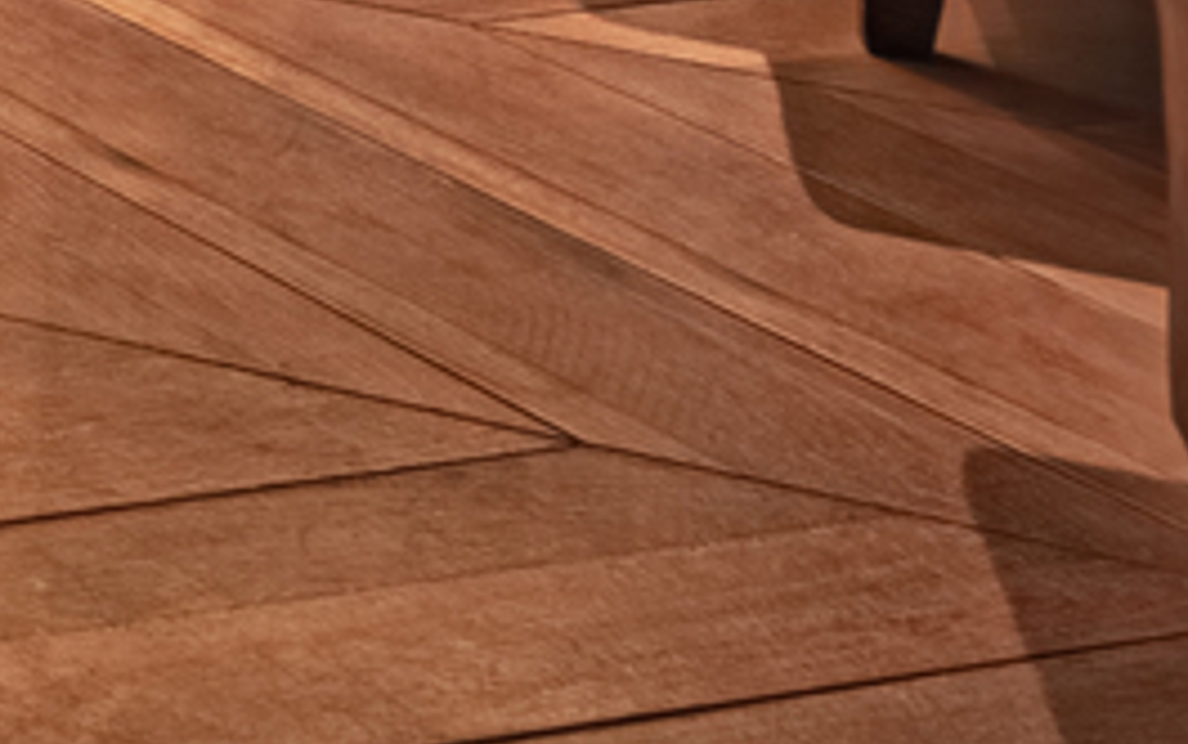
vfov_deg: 9.0
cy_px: -1199
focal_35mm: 127
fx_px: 4109
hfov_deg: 10.8
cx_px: -2403
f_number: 8
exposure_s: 1/15
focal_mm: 11
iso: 100
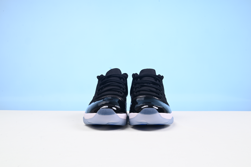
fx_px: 279
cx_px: 126
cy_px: 84
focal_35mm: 40
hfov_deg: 48.4
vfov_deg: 33.4
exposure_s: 1/2
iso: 100
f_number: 16
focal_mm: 40
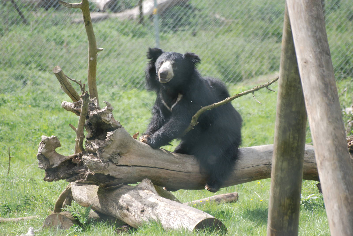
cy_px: 118
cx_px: 176
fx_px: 4418
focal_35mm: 450
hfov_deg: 4.6
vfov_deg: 3.1
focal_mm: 300
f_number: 5.6
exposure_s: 1/500
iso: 360
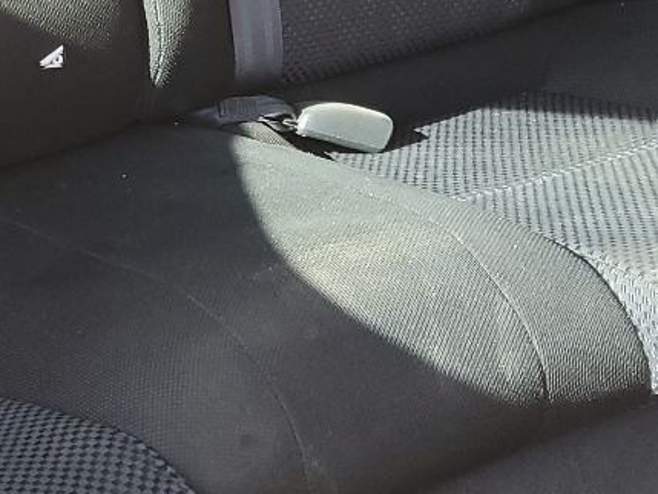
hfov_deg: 19.6
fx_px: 1844
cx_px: -11
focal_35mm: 97
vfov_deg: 15.0
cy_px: 15
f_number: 1.5
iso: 80
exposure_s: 1/120
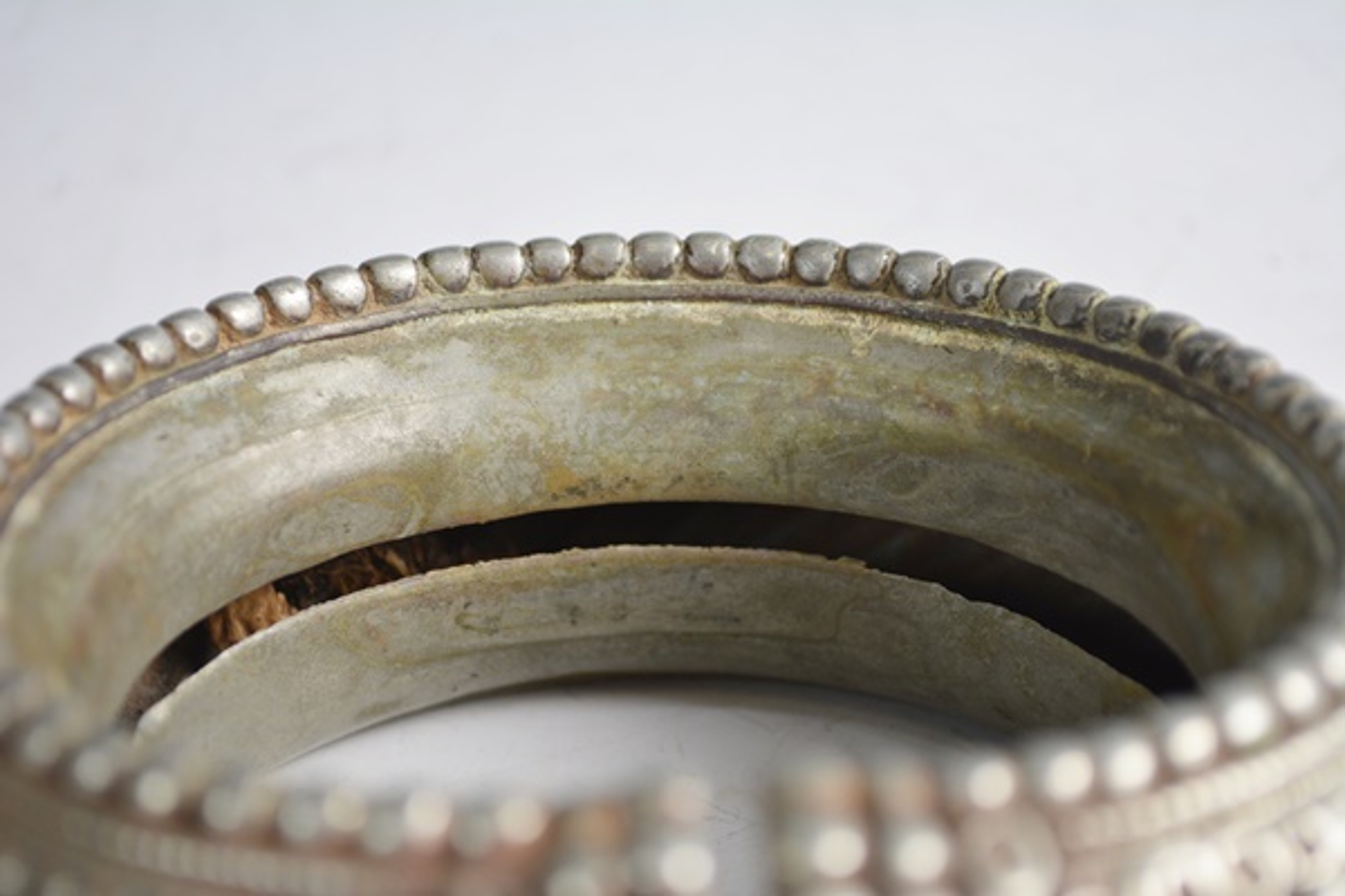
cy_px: 448
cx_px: 672
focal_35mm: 69
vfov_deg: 19.7
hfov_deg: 29.2
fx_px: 2578
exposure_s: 1/80
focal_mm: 46
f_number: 5.3
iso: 400
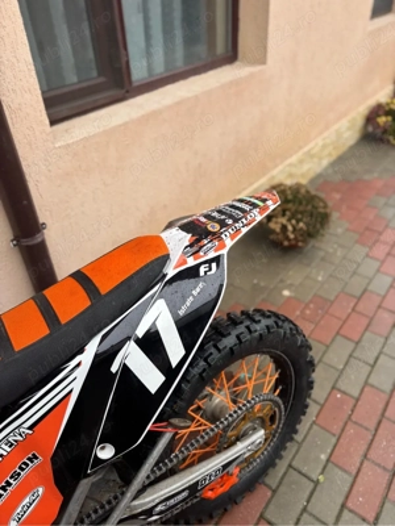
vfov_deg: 67.3
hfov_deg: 53.1
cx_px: 198
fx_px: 396
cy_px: 263
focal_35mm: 26
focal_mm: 5.96
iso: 40
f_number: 1.6
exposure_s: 1/121
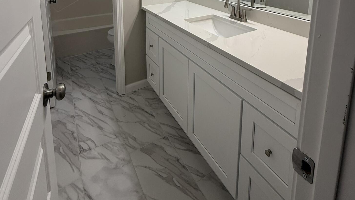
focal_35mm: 21
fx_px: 198
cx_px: 175
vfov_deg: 44.1
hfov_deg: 83.8
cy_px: -8
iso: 100
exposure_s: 1/120
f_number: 2.2
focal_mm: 2.22
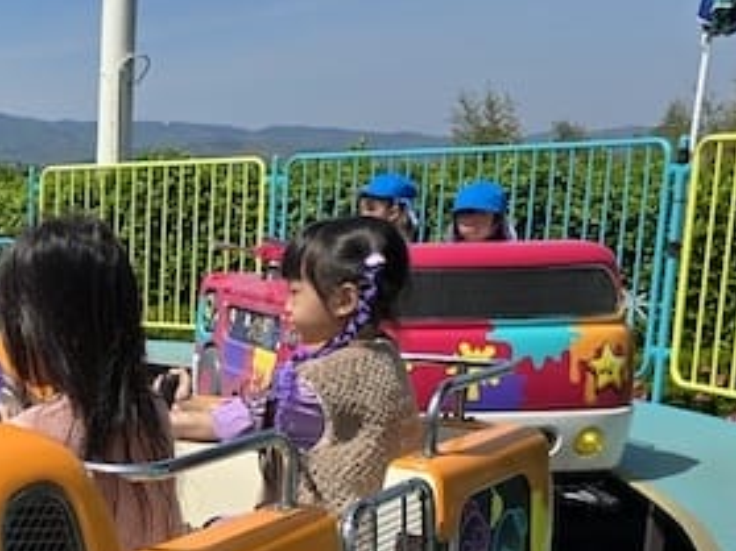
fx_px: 1403
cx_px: -274
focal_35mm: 66
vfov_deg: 21.8
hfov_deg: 24.7
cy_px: 490
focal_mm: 6.3
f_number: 1.7
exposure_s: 1/1008
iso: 12
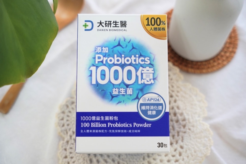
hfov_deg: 38.2
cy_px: 82
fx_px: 356
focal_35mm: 52
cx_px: 123
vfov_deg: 26.0
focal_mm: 52
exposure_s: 1/160
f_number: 4
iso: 640
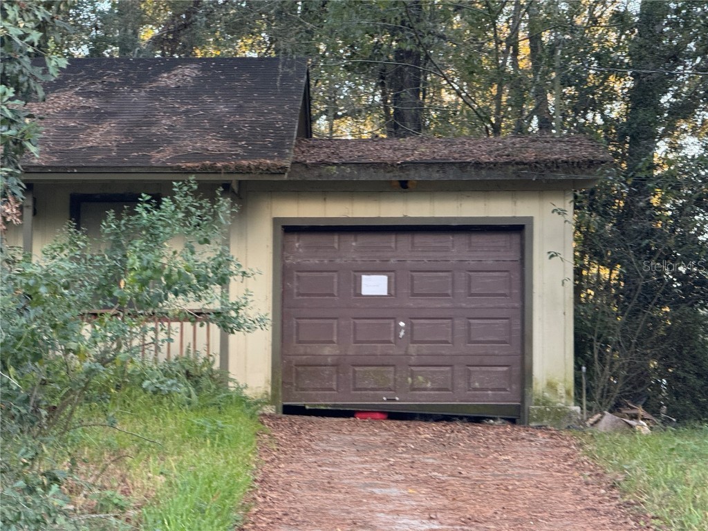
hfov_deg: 16.4
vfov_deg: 12.3
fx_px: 2454
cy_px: 266
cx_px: 354
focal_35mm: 120
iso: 250
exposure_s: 1/99
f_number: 2.8
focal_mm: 15.66
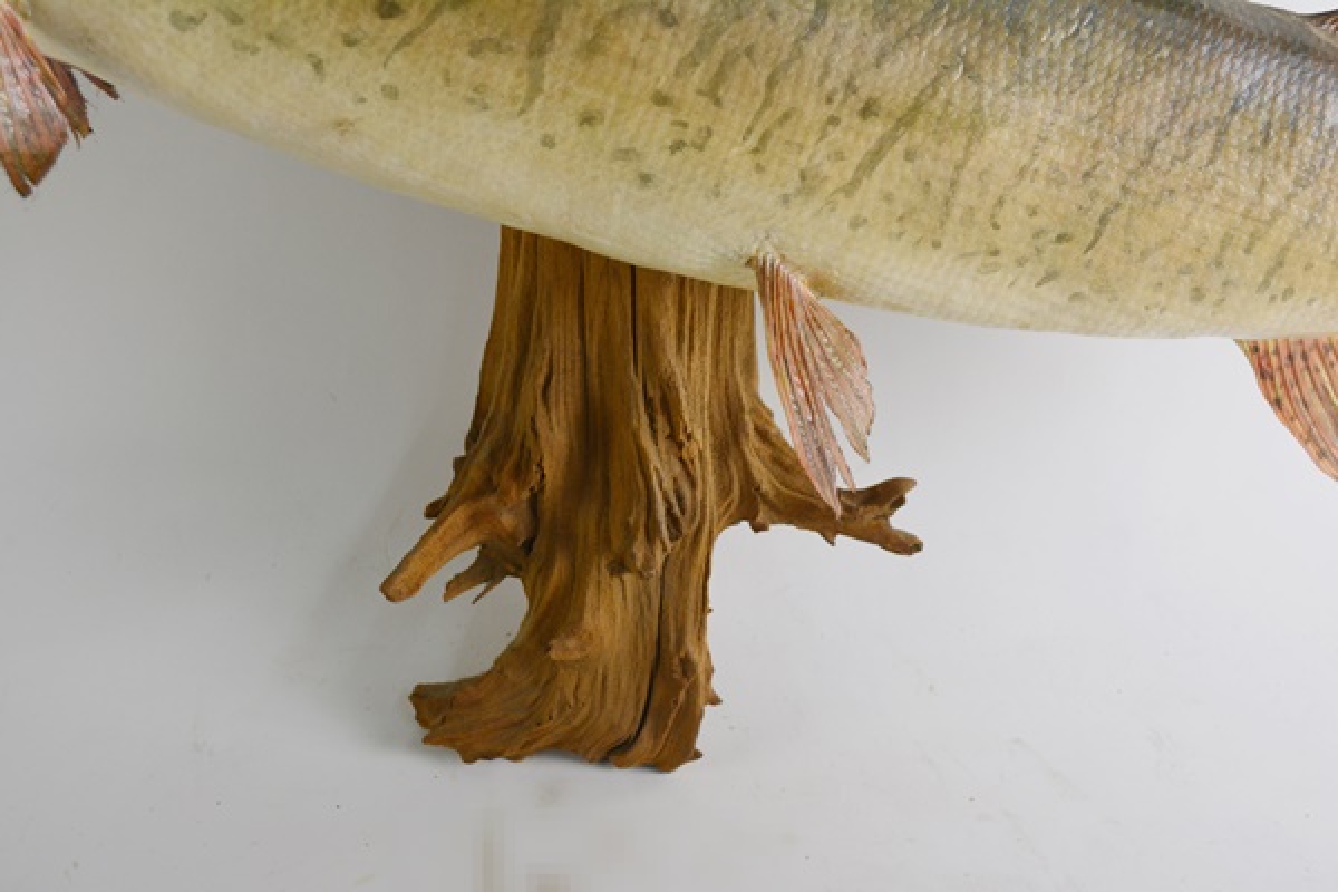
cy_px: 446
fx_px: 1449
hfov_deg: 49.6
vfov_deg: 34.2
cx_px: 669
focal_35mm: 39
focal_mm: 26
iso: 400
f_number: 5.6
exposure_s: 1/125
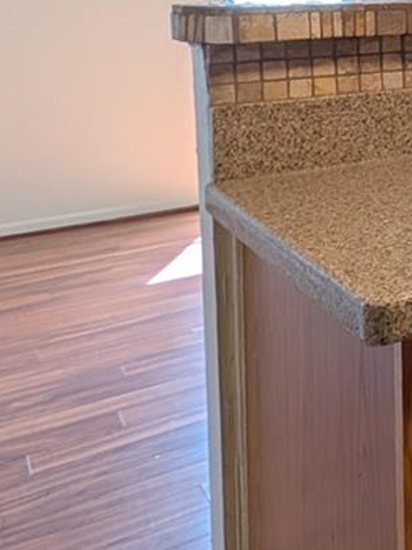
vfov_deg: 35.7
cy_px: -4
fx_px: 762
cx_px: 940
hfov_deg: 16.3
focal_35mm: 48
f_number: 1.7
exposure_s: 1/80.1
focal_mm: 2.02
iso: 59
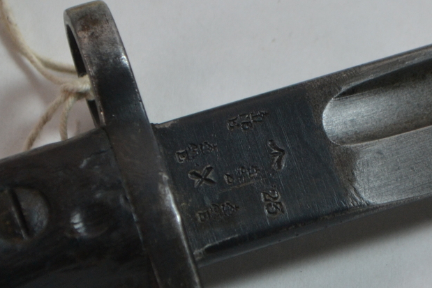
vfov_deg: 6.4
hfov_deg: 9.6
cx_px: 269
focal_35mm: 213
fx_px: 2560
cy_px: 196
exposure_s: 1/15
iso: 500
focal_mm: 55
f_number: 5.6
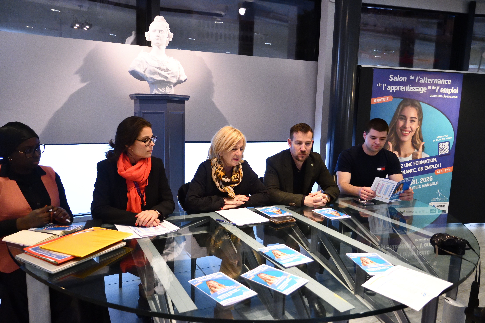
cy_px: 162
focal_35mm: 27
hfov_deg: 67.4
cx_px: 242
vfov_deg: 47.9
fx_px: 364
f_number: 4
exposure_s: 1/320
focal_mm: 18
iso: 5000
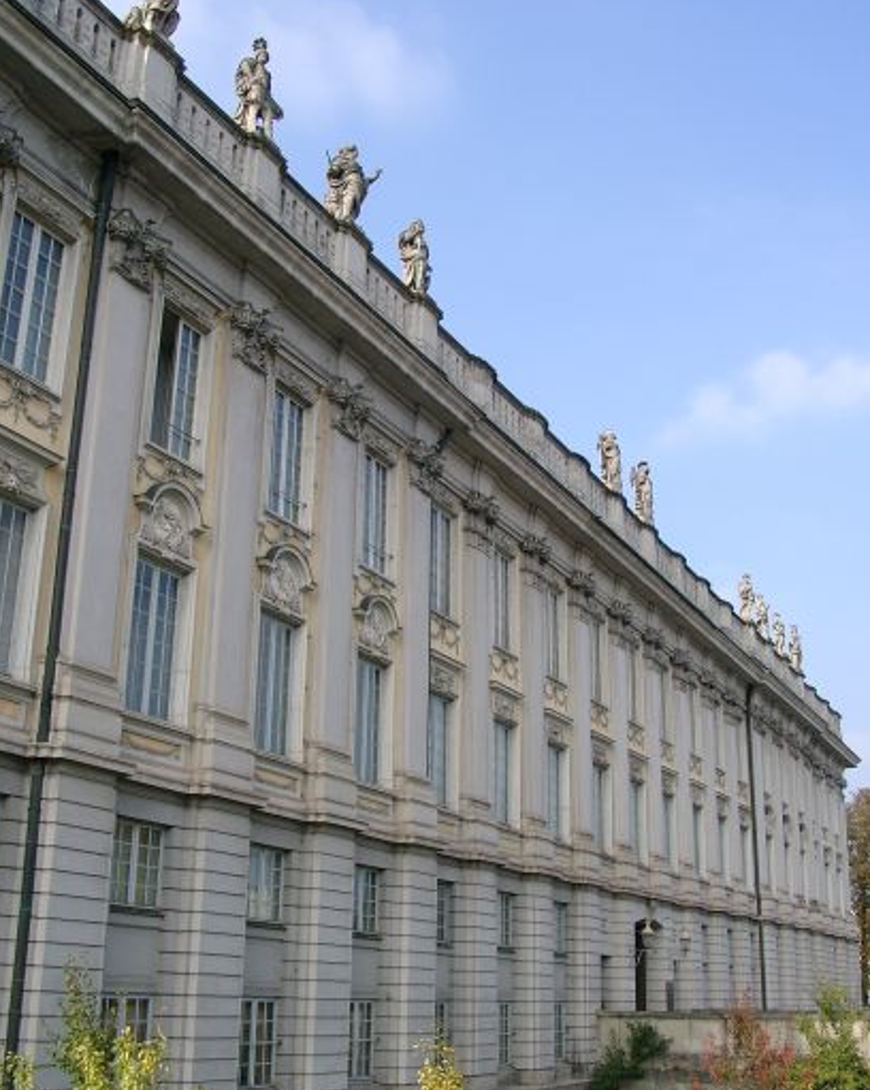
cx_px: 422
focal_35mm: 39
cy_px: 550
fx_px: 1257
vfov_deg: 46.9
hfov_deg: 38.2
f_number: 4
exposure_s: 1/402
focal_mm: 7.13
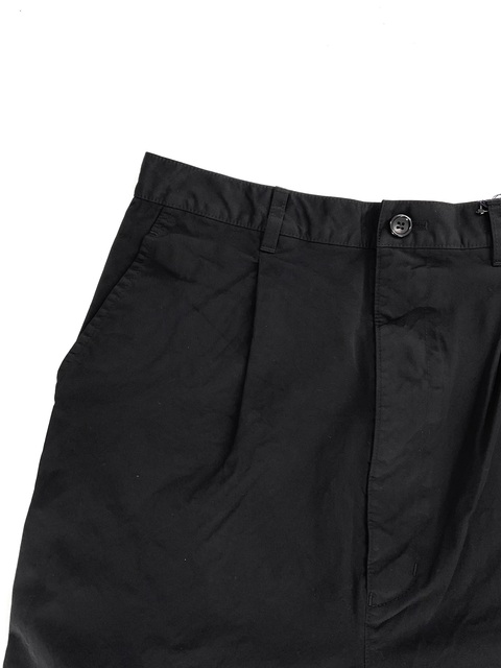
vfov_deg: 61.7
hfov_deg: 48.2
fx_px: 560
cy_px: 334
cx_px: 250
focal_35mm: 29
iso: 25
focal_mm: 3
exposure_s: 1/120
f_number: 1.8
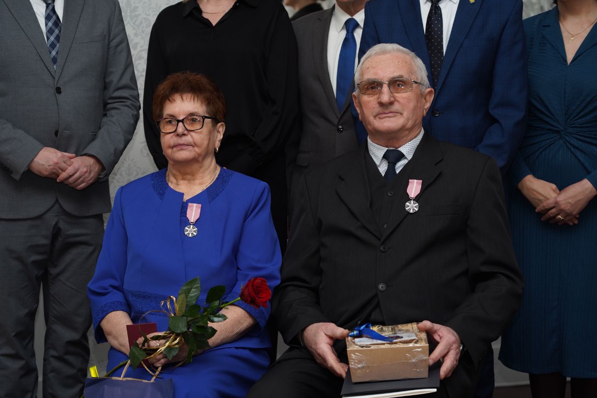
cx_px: 298
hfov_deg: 22.6
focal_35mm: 90
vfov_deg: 15.2
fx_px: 1493
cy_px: 199
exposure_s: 1/100
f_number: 5
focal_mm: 90
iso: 500
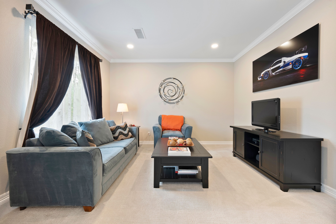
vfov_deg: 77.4
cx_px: 168
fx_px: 140
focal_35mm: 15
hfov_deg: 100.4
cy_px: 112
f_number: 8
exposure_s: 1/1.25
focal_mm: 15
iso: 500
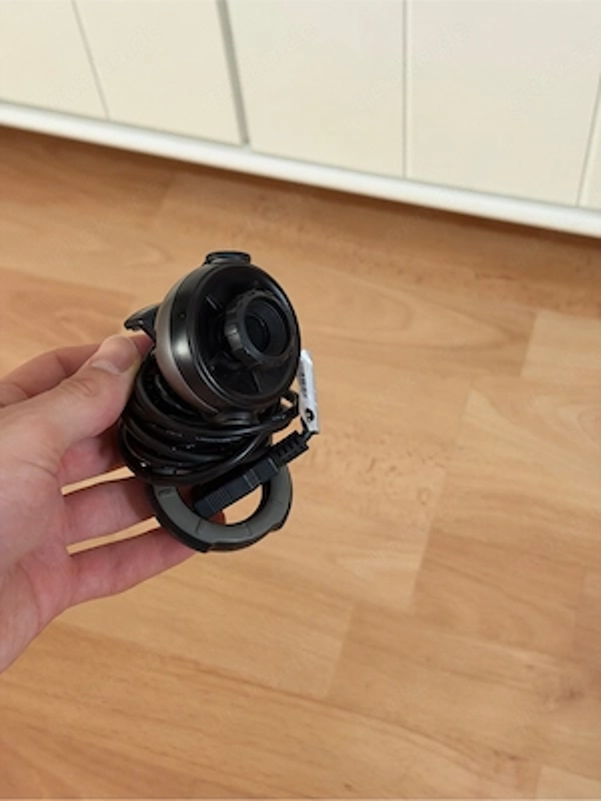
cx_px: 300
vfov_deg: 39.7
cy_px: 400
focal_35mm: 48
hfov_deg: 30.3
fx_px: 1111
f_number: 1.78
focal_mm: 6.76
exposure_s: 1/47
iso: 250
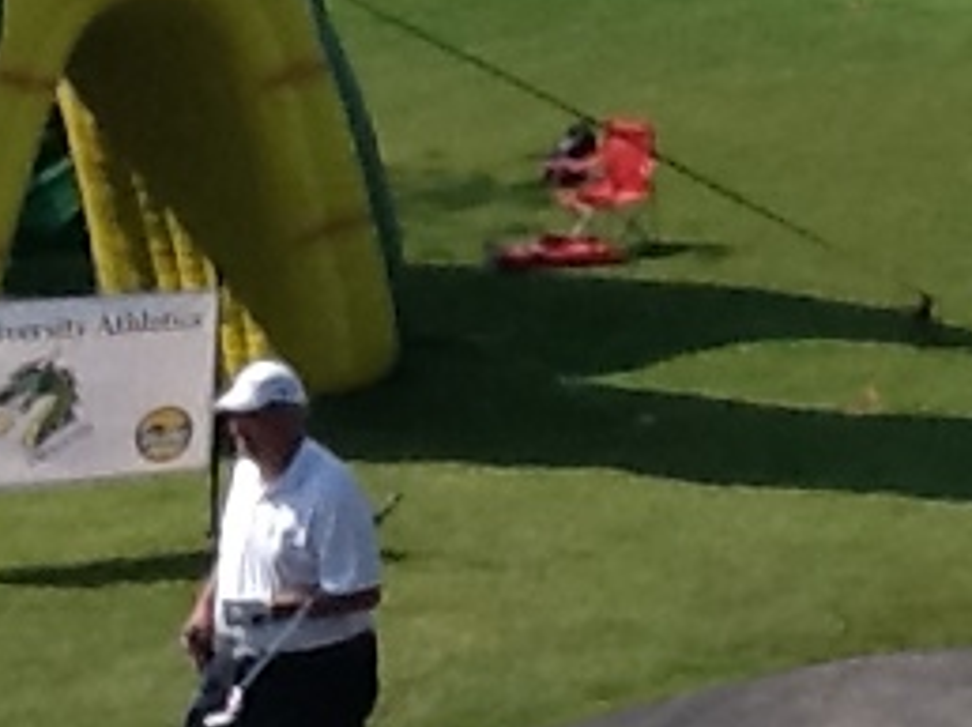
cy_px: -290
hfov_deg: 11.6
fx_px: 4601
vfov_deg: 8.9
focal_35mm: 164
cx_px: 1394
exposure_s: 1/1672
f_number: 2.4
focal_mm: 2.03
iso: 40
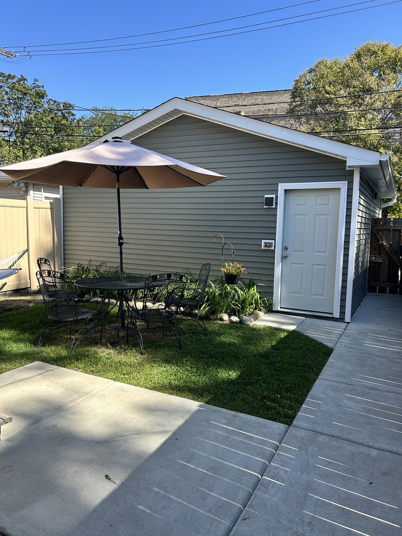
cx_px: 201
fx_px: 403
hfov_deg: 53.1
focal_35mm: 26
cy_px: 268
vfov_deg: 67.3
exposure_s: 1/1449
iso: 50
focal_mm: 5.7
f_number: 1.5
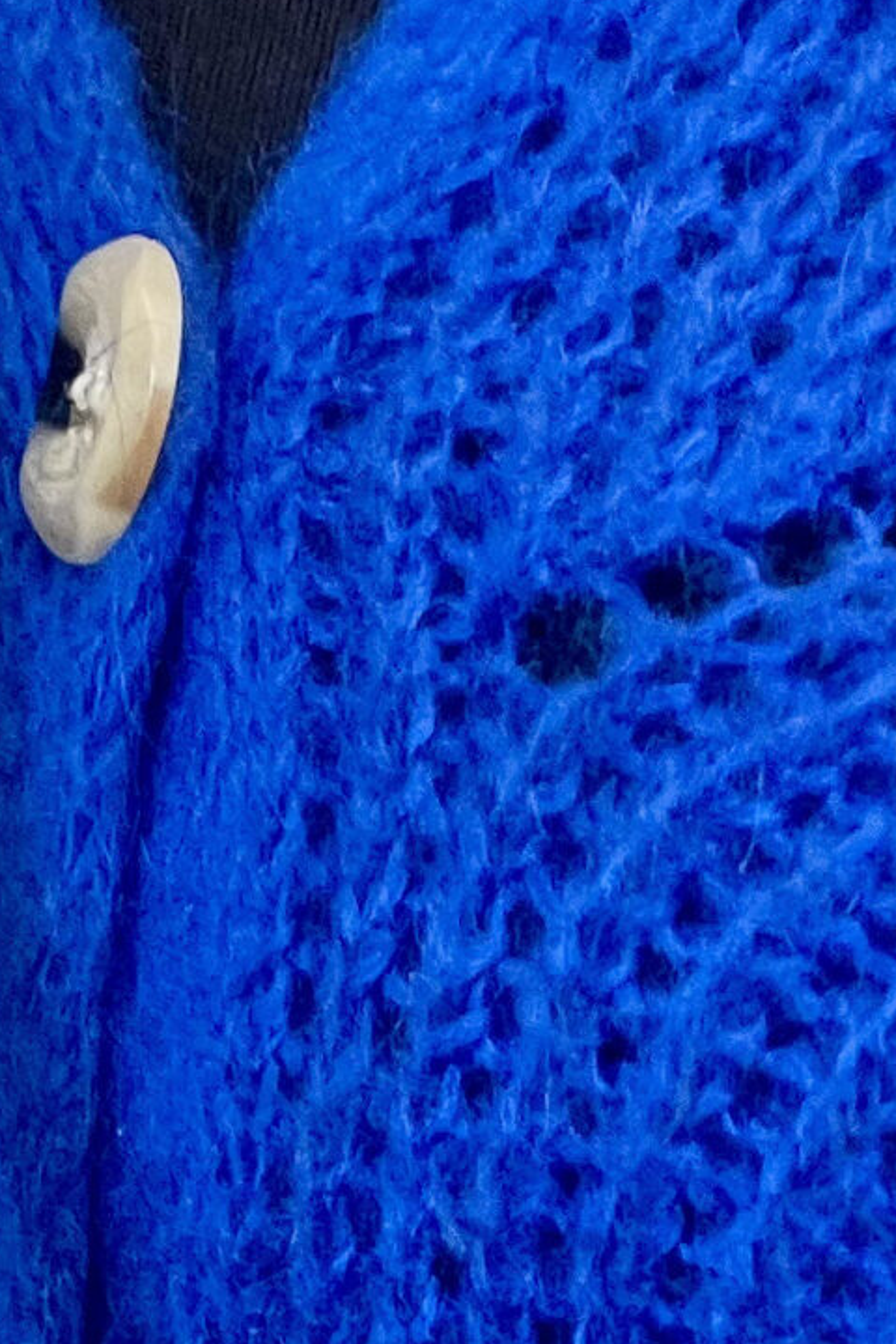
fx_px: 4144
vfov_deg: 17.3
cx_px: 883
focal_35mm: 111
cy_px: 1751
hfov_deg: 12.2
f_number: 2.2
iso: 125
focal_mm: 2.71
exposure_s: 1/50
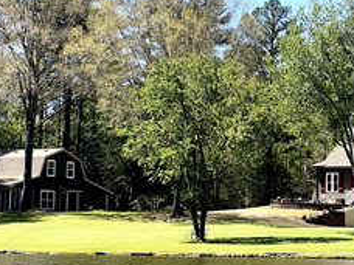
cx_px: 390
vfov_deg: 12.6
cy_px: 200
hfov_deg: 16.3
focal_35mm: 117
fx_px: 1196
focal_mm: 6
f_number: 2
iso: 20
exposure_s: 1/856
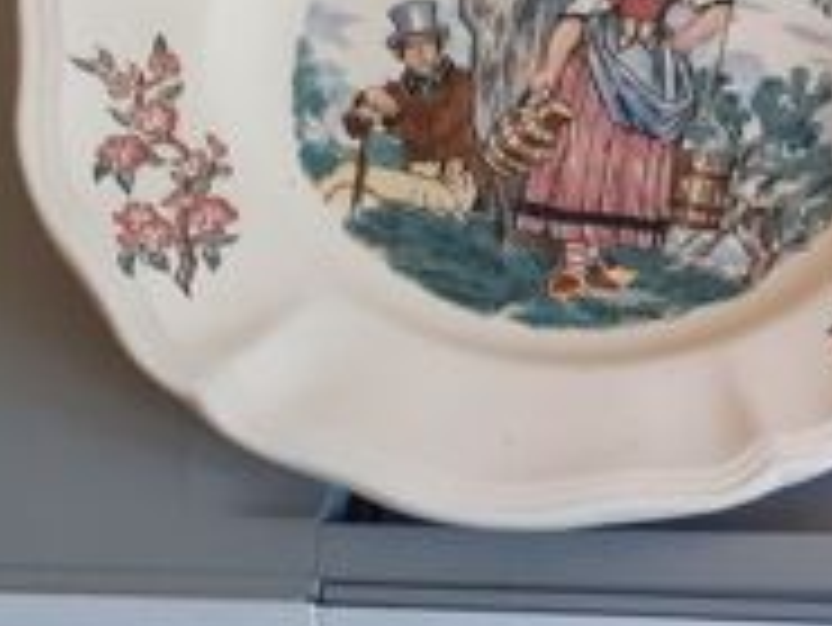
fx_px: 1684
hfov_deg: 24.4
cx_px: 1070
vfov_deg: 21.0
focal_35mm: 70
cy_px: 356
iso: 125
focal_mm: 3.6
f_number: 1.9
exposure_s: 1/50
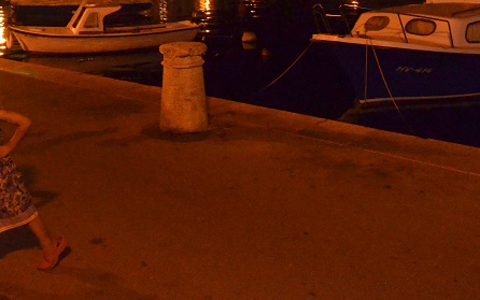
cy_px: -36
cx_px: 271
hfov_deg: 48.1
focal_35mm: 41
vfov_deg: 28.2
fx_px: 536
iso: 4500
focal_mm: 12
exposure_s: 1/30
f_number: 4
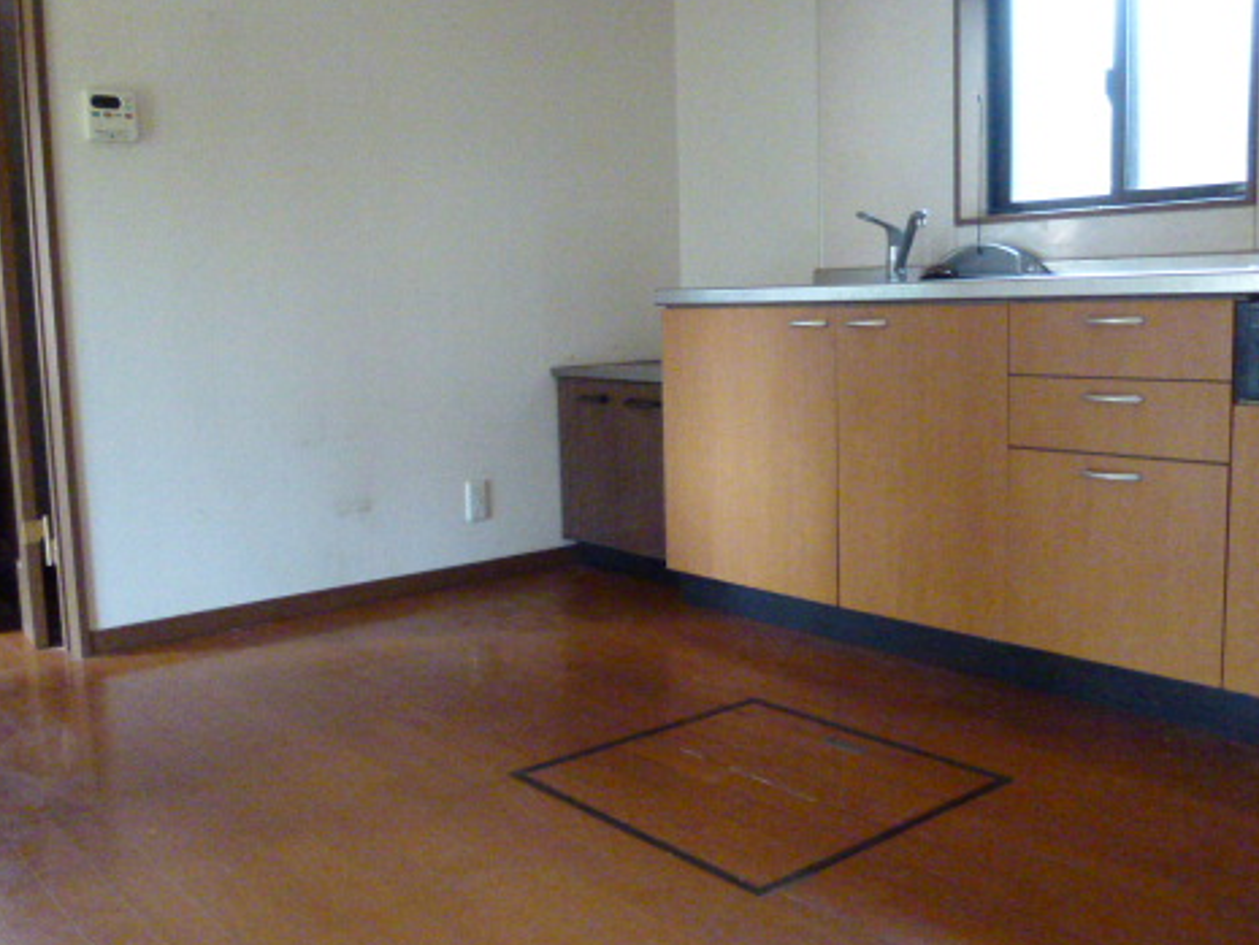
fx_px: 1201
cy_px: 441
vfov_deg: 42.9
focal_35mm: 33
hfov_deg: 55.3
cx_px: 615
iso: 800
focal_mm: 4.3
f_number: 2.2
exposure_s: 1/100
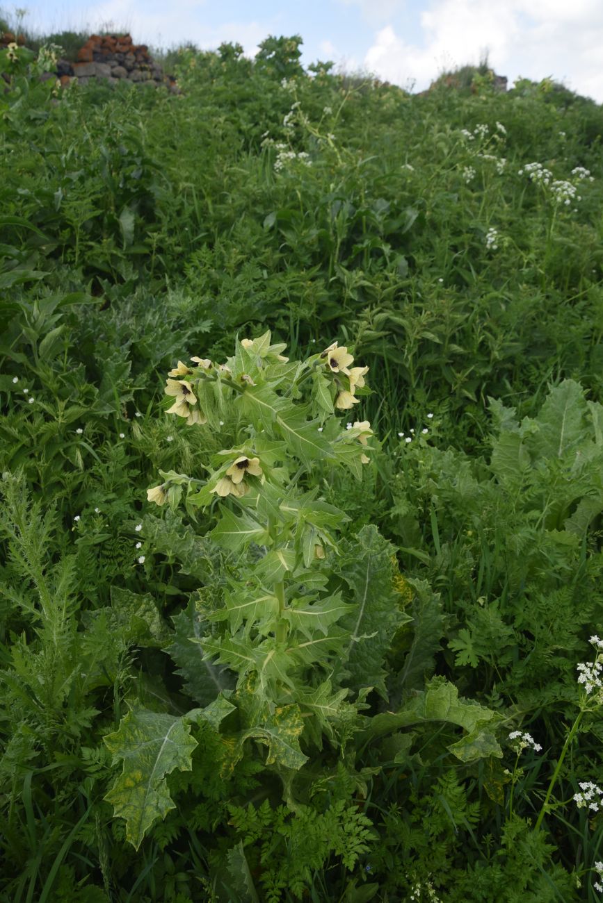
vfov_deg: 39.6
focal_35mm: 50
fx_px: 1256
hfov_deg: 27.0
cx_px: 302
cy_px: 452
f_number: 10
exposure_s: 1/125
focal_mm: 50
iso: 200
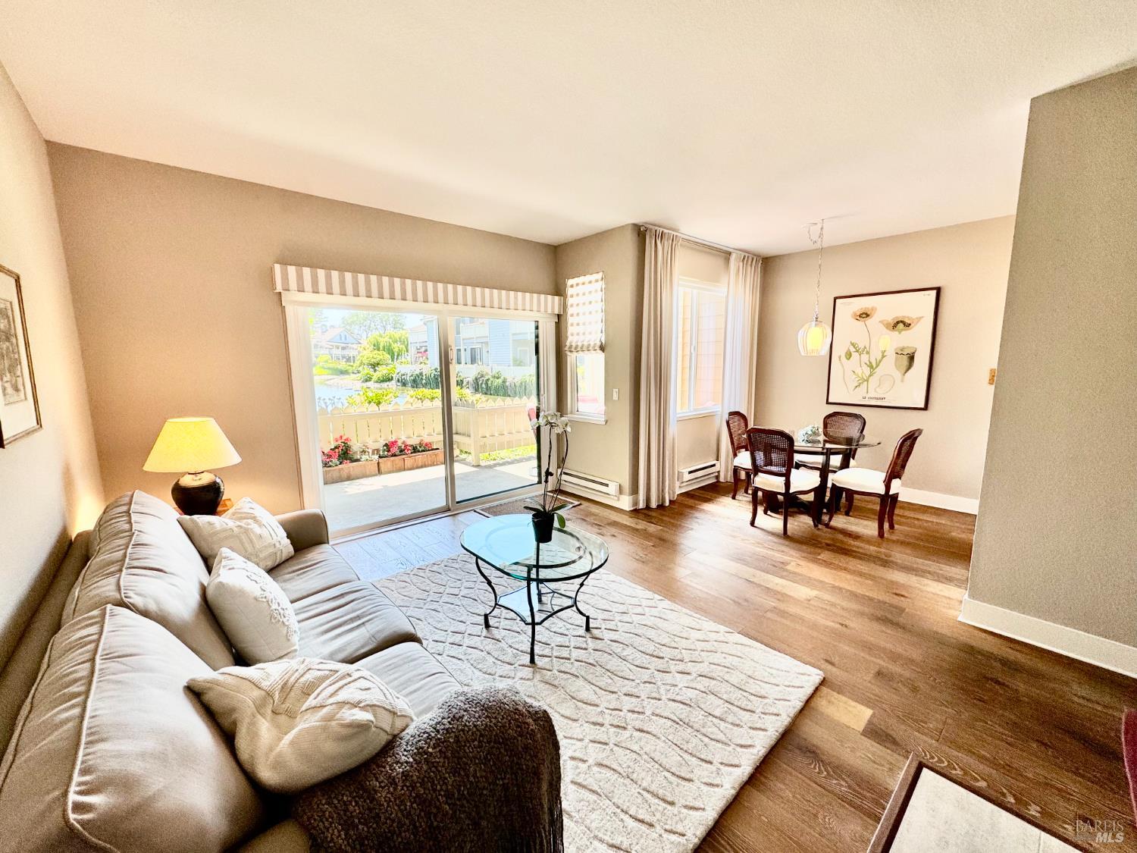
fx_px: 460
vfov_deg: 85.7
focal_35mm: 14
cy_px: 426
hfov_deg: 102.1
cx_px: 568
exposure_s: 1/120
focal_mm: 2.22
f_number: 2.2
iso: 40
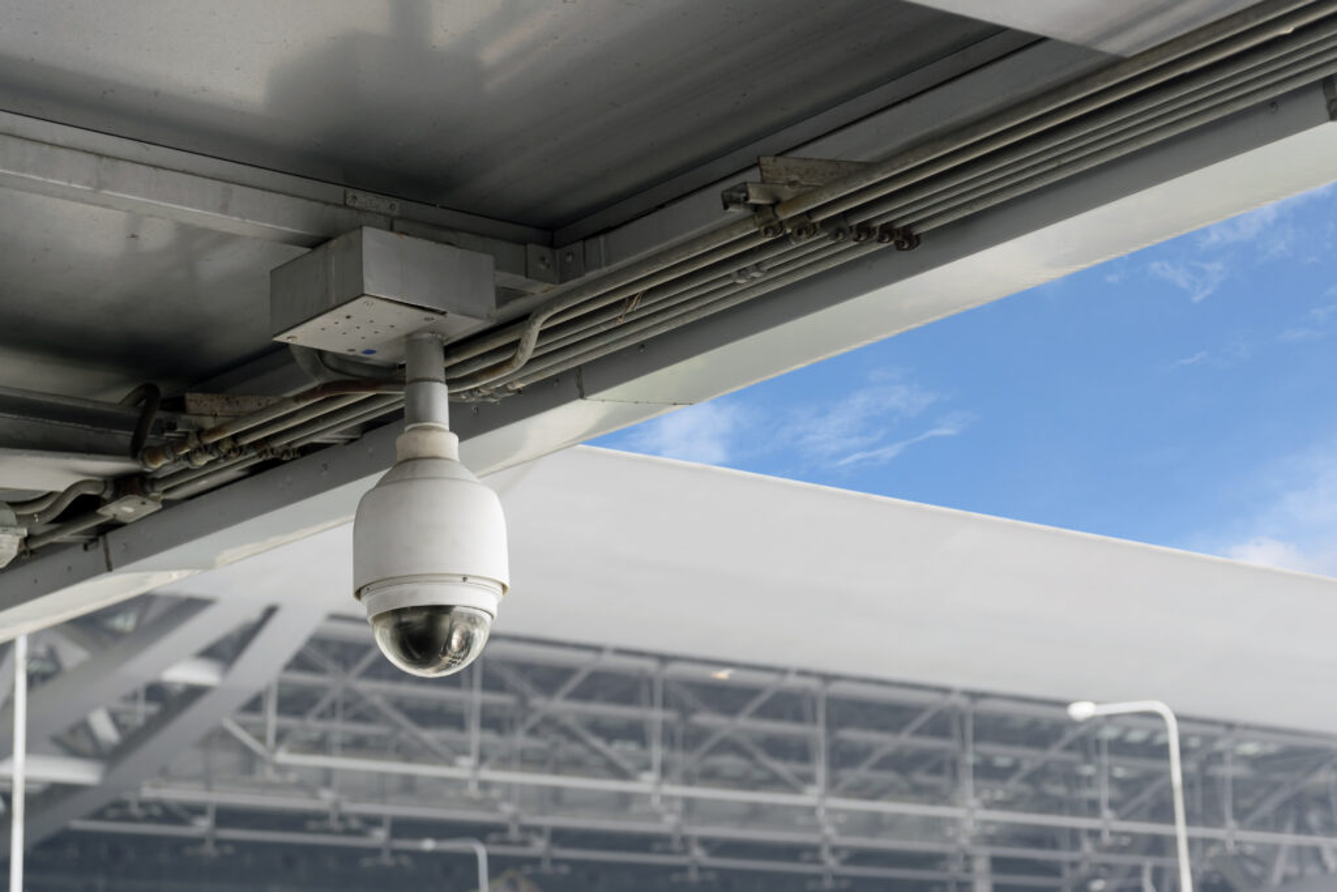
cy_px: 446
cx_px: 668
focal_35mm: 75
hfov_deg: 27.0
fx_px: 2786
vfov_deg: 18.2
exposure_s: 1/125
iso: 100
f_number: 4
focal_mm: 50
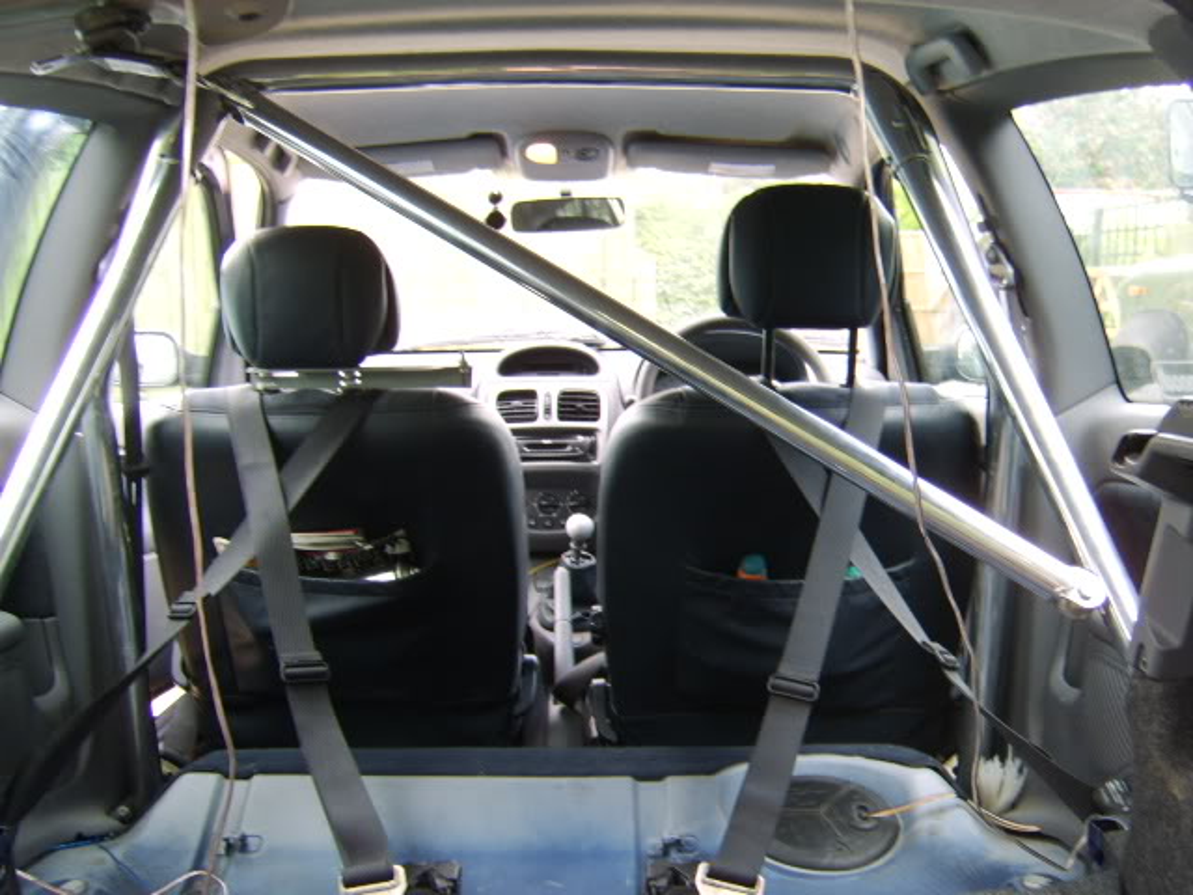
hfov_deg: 58.4
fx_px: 1068
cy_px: 448
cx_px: 596
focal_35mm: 31
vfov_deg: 45.4
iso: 71
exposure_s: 1/14
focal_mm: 8.13
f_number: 2.7
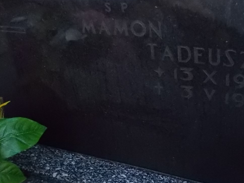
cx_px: 173
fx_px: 303
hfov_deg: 42.9
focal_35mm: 43
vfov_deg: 33.2
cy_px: 55
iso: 400
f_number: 8
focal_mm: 4.6
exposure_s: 1/100
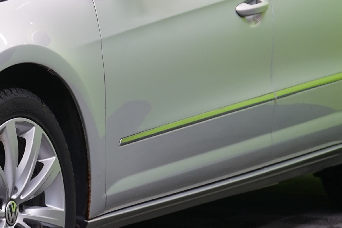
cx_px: -95
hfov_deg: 9.4
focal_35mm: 215
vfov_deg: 6.4
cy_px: -31
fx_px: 2042
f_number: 5
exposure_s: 1/30
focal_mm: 55
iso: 400
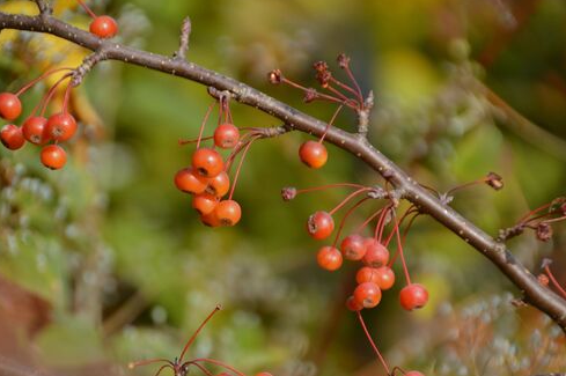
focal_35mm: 383
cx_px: 282
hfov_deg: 5.4
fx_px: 6015
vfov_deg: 3.6
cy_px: 187
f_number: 6.3
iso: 200
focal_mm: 250
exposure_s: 1/250
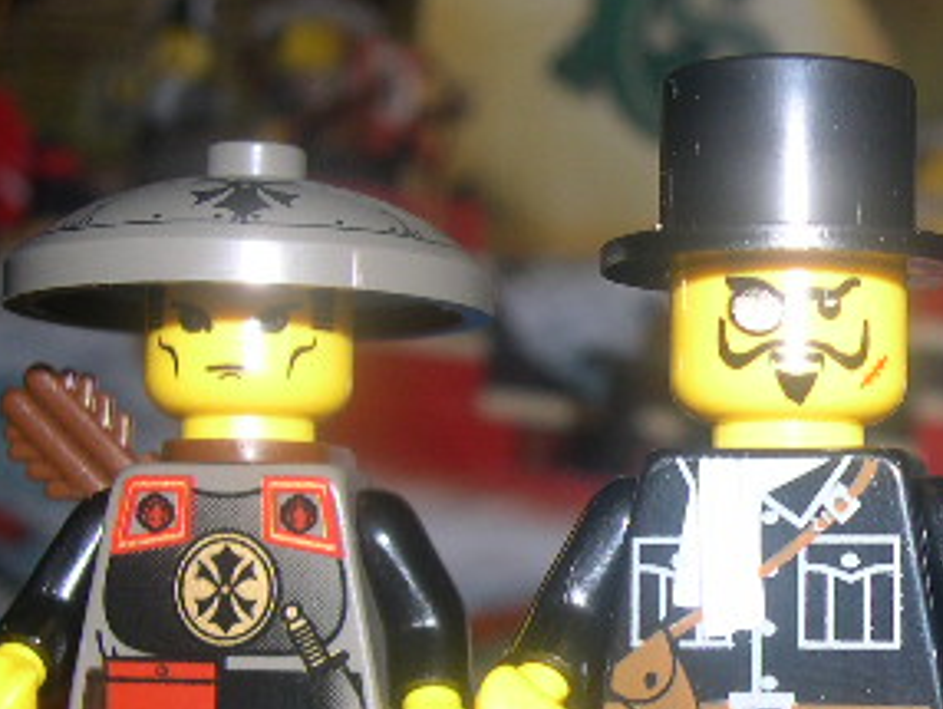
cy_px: 554
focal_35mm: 85
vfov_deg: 17.3
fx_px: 2317
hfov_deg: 22.2
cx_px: 936
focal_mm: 8
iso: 100
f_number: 7.6
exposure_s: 1/60
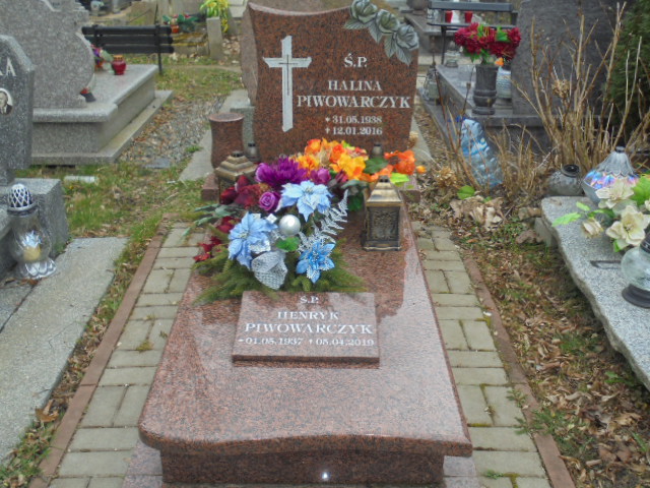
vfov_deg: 37.7
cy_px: 244
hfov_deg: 49.0
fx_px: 714
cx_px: 325
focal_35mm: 38
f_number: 4.2
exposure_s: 1/100
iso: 100
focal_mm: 6.9
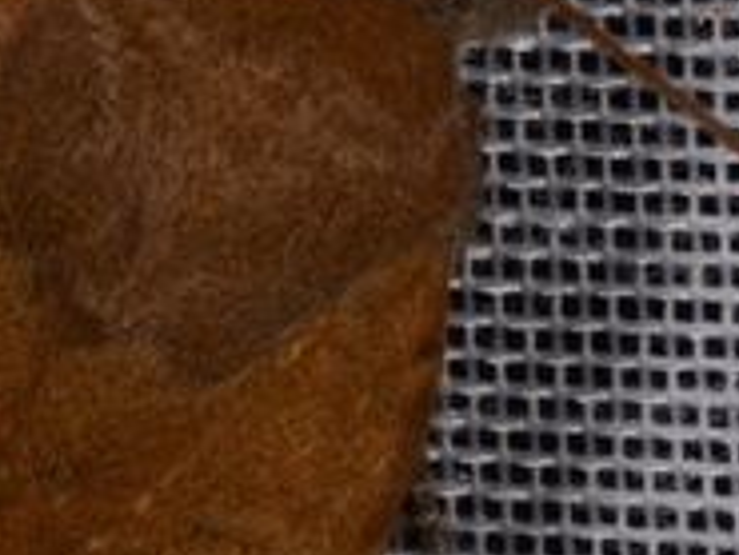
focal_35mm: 524
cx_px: -116
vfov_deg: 2.8
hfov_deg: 3.8
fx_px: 11195
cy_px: 539
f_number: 32
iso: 100
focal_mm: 85
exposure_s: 1/60
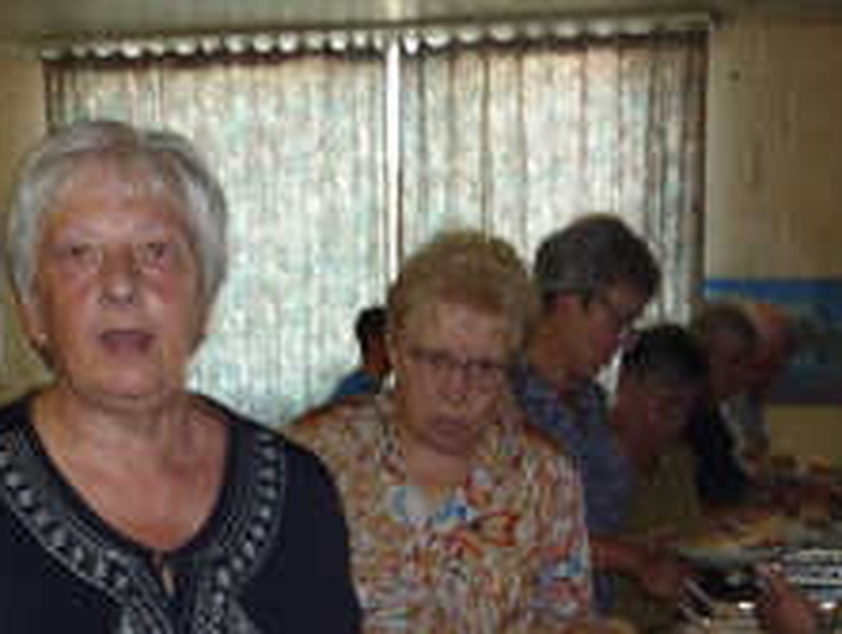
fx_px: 1972
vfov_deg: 17.2
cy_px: 824
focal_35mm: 81
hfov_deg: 24.1
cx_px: 451
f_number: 3.3
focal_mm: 5.2
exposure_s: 1/30
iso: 125
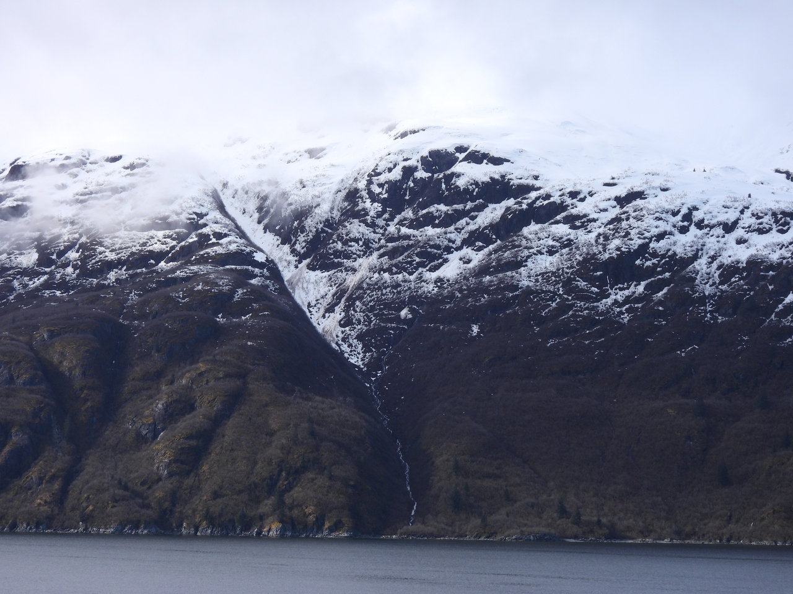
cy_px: 297
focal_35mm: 95
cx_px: 396
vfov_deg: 15.6
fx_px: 2176
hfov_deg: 20.7
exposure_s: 1/1000
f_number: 4
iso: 100
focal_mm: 17
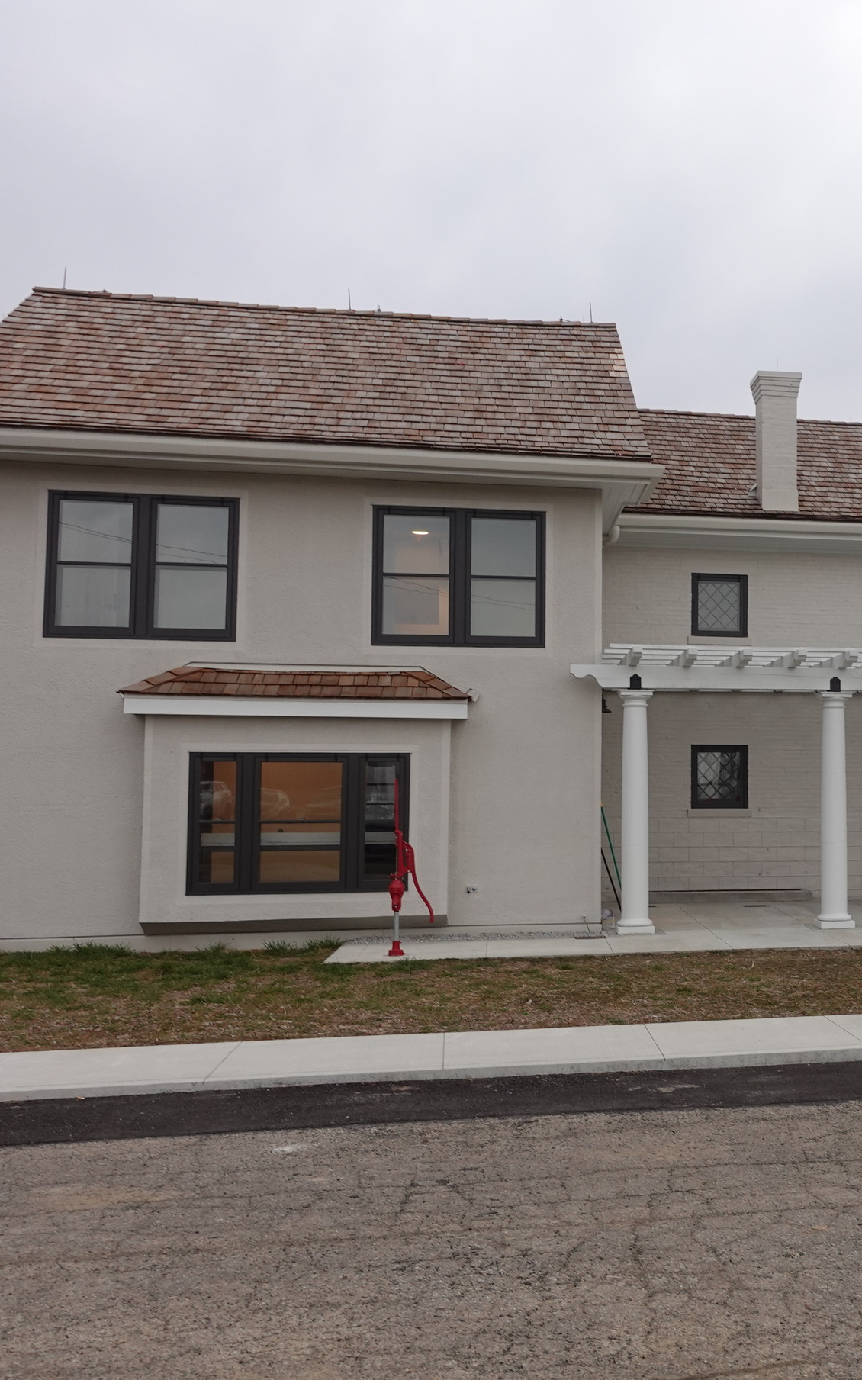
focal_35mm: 37
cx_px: 857
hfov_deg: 31.8
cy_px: 693
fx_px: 1391
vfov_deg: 52.8
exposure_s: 1/80
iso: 125
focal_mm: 9.4
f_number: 4.5
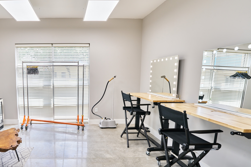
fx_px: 160
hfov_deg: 72.4
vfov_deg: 54.8
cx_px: 73
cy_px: 97
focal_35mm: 23
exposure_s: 1/13
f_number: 10
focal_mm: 16
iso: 100
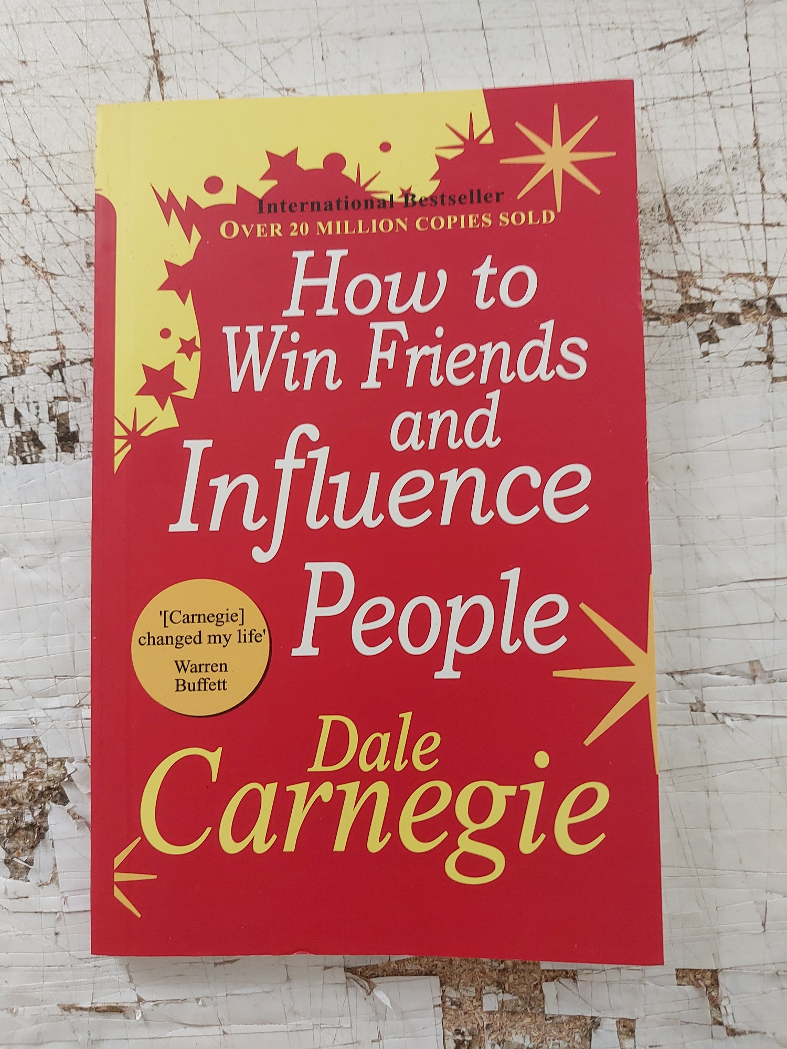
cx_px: 394
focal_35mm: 30
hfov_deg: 46.8
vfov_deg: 60.0
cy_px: 524
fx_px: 909
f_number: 1.8
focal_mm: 4.6
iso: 200
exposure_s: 1/50
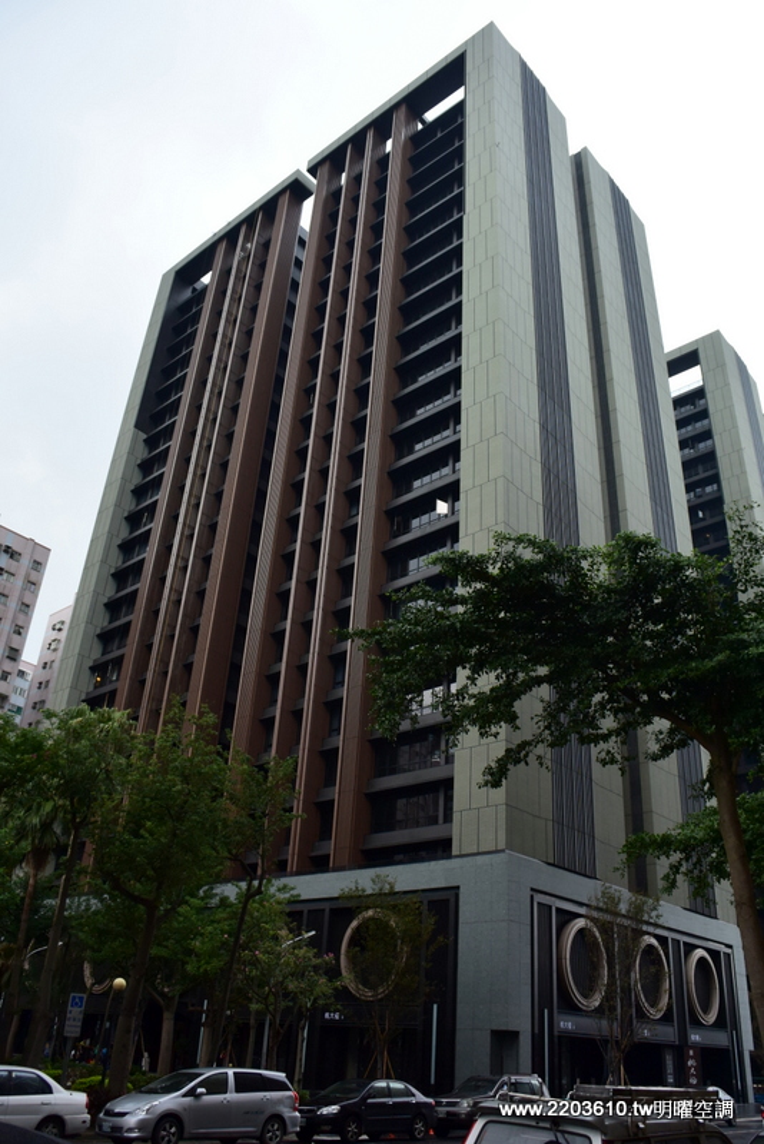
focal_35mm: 27
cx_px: 382
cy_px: 572
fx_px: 859
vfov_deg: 67.4
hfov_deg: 48.0
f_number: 4
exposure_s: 1/250
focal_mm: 10
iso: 160
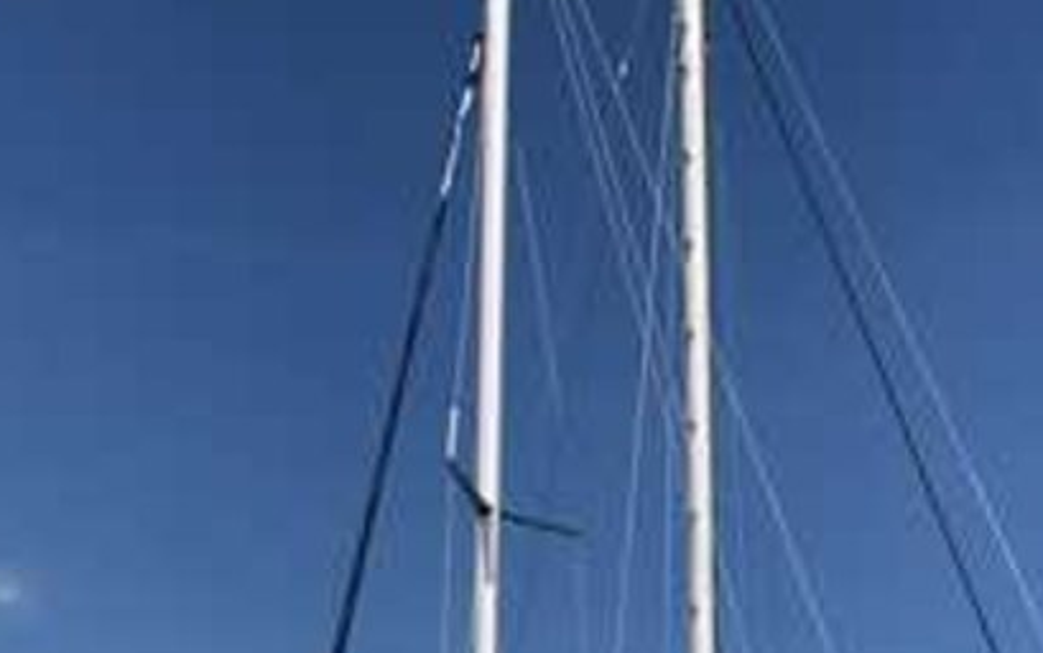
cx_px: 518
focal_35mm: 87
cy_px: 1104
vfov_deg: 13.7
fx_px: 2474
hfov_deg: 23.8
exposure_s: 1/4808
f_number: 1.8
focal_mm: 3.99
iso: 25
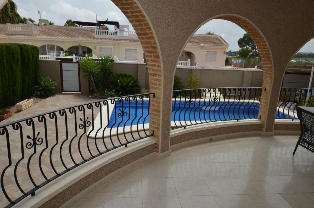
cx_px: 157
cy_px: 104
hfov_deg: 70.5
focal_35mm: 26
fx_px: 222
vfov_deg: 50.2
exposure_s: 1/250
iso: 100
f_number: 9
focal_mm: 17
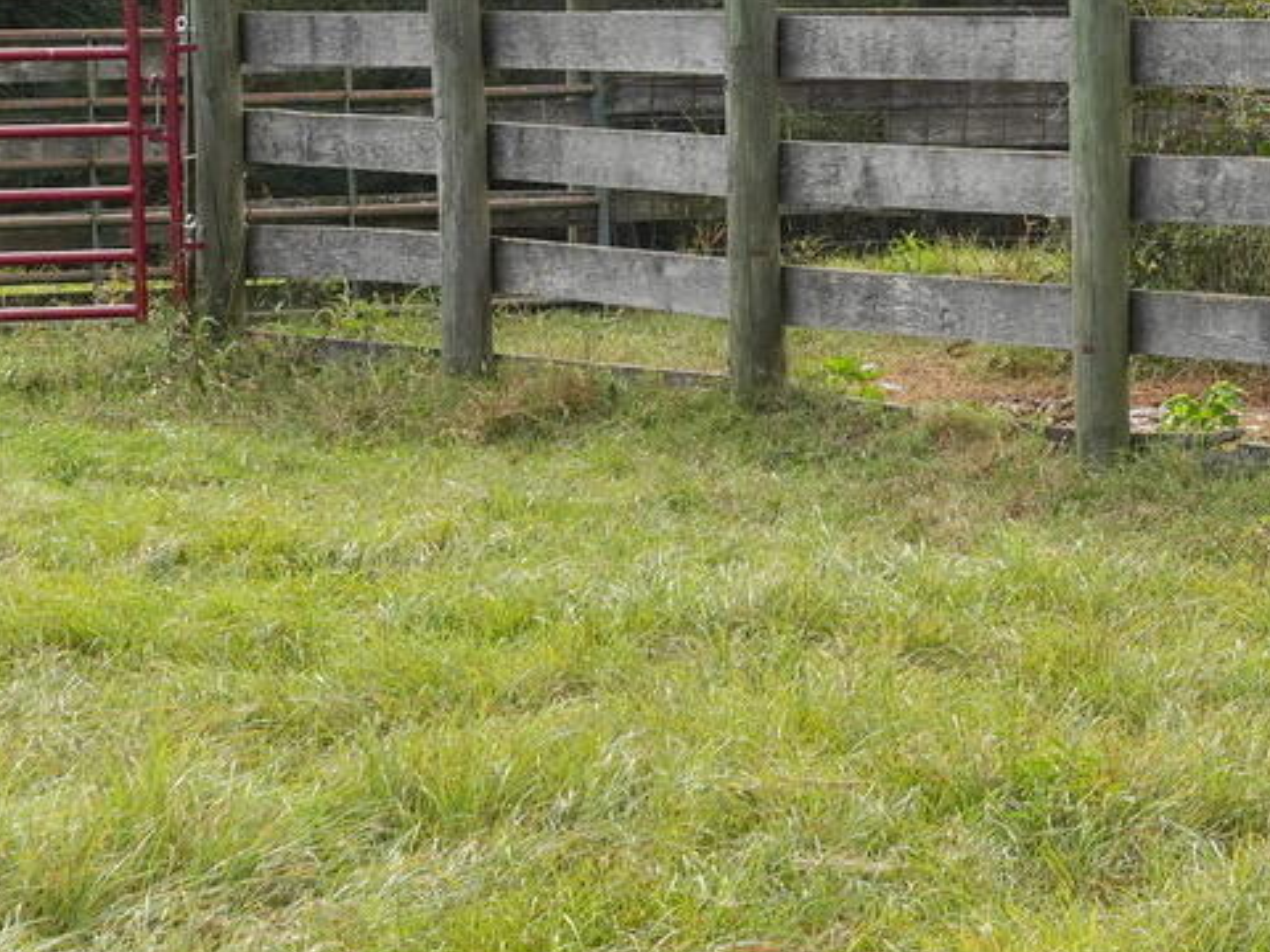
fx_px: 5760
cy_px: 309
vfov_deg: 9.4
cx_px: 1585
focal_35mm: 157
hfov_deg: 12.3
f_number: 11
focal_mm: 34
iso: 400
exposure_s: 1/125
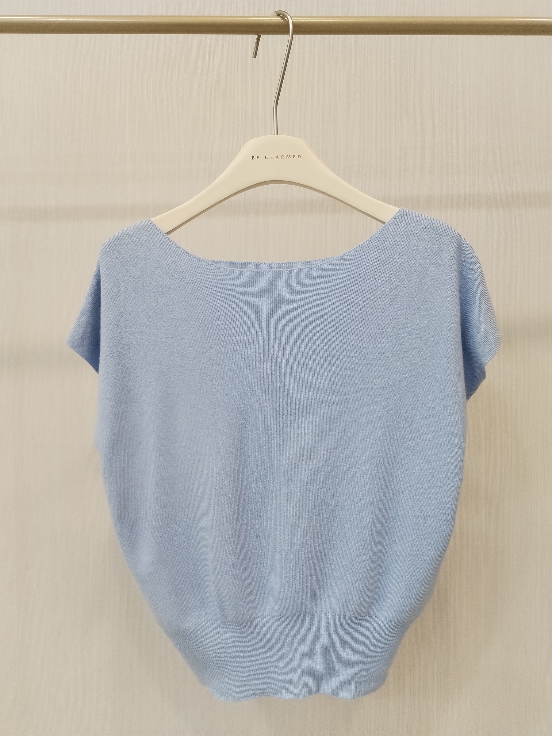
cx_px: 276
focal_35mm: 29
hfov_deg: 48.2
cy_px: 368
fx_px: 617
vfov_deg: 61.7
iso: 437
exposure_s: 1/60
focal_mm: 4.75
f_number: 1.8
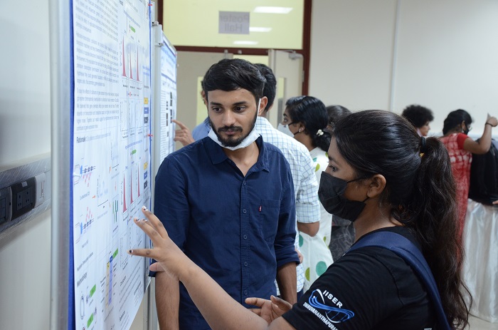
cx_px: 249
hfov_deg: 39.0
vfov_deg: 26.3
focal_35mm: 51
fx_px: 704
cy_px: 165
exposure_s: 1/100
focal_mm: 34
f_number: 5.6
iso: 1600
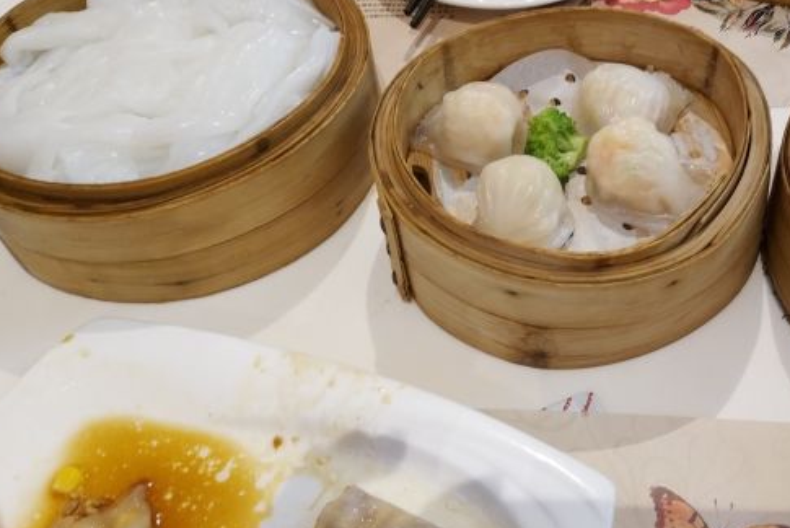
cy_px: 232
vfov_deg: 28.1
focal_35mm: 48
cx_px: 544
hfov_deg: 40.4
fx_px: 1054
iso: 376
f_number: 2
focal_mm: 4.5
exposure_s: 1/20
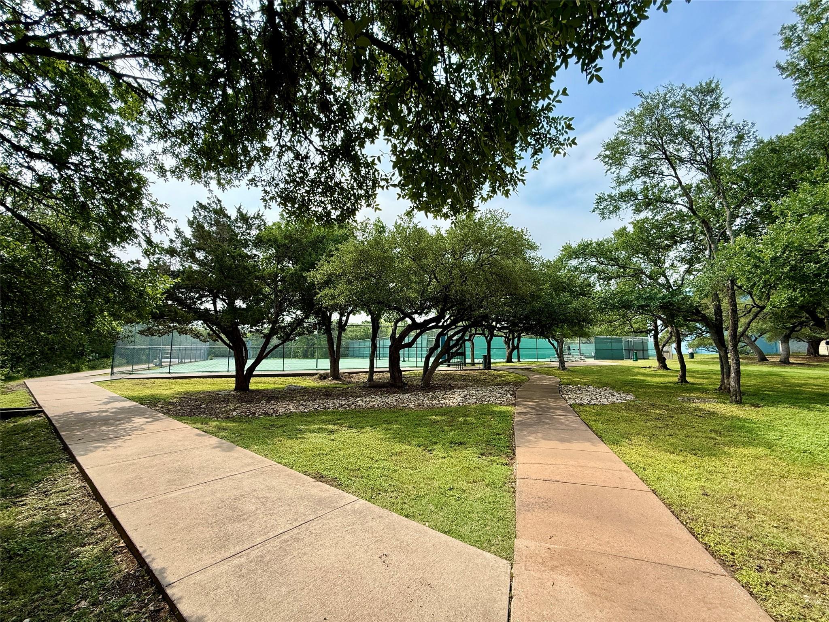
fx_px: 335
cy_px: 311
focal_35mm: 14
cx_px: 414
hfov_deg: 102.1
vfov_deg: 85.7
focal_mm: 2.22
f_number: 2.2
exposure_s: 1/1368
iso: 64
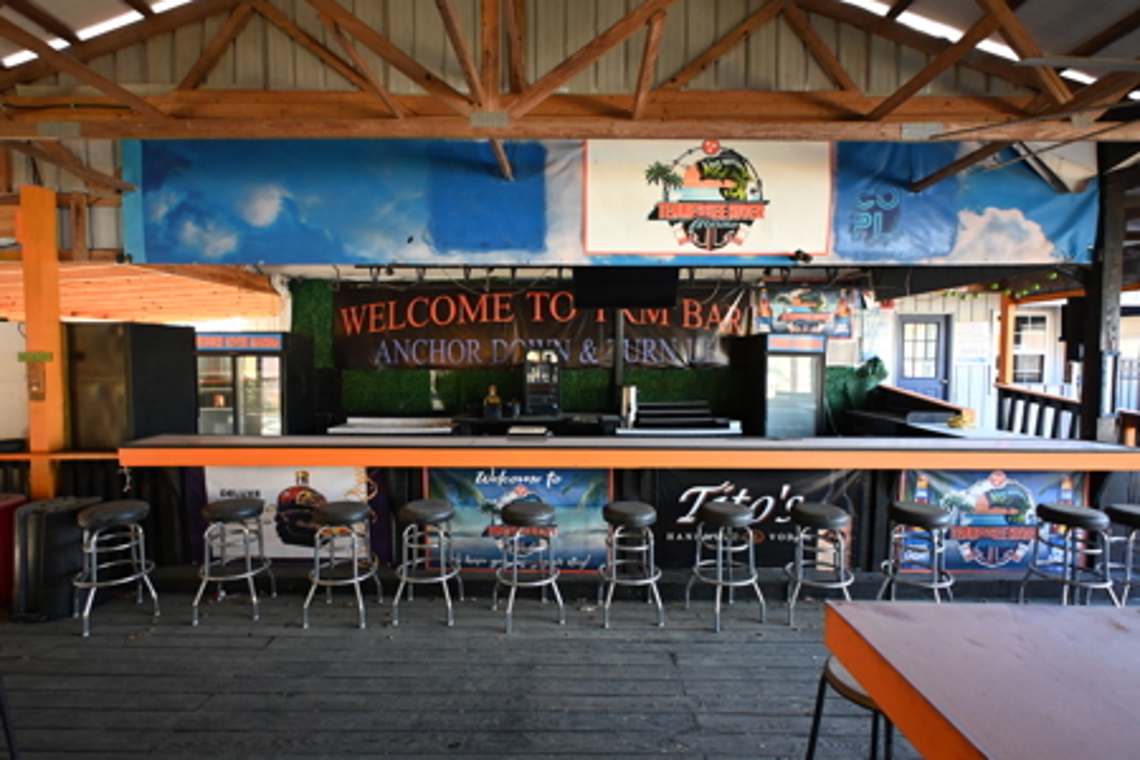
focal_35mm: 18
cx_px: 570
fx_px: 570
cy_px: 380
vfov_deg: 67.4
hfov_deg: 90.0
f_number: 3.5
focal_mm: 12
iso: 900
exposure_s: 1/125
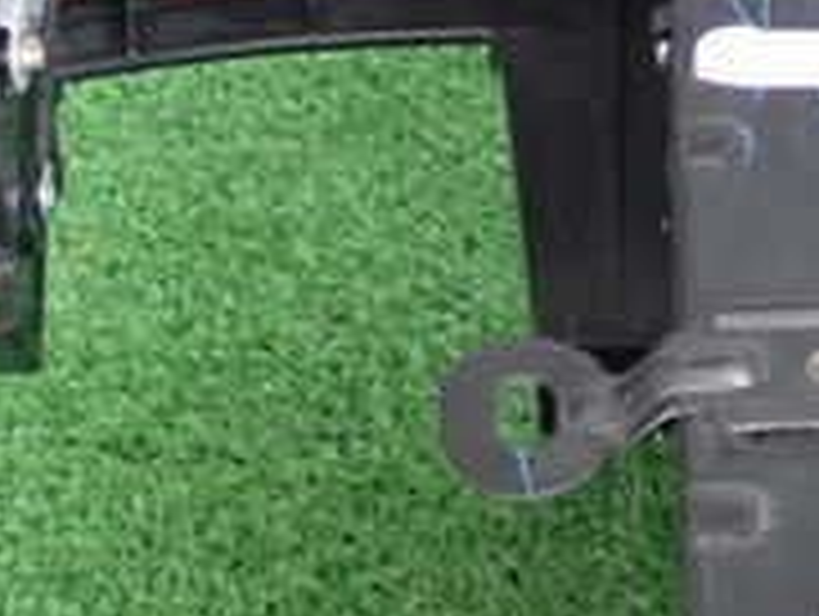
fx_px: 3435
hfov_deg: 13.6
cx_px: 608
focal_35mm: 145
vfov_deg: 10.2
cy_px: 211
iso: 200
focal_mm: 7.84
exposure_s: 1/40
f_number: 2.9
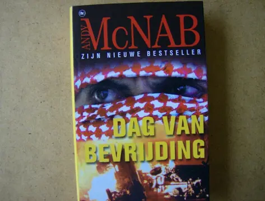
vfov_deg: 40.0
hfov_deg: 51.1
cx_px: 132
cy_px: 100
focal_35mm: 36
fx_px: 277
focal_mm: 6
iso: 119
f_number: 2.8
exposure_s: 1/64
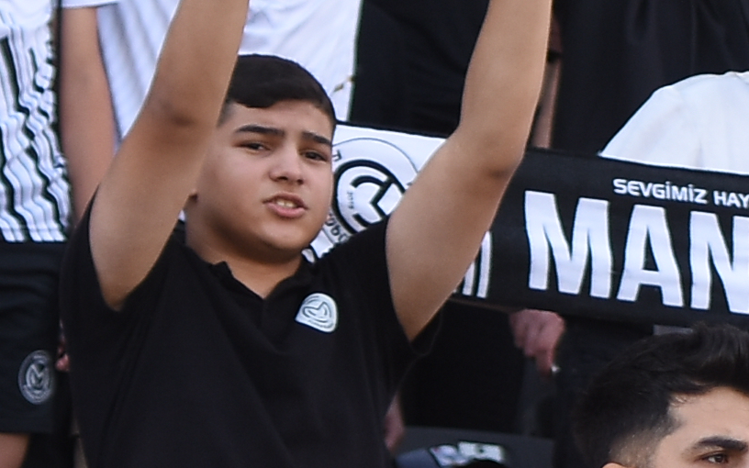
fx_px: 17534
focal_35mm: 859
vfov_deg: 1.5
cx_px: 1575
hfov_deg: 2.4
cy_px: 133
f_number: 2.8
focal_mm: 102
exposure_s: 1/800
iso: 250
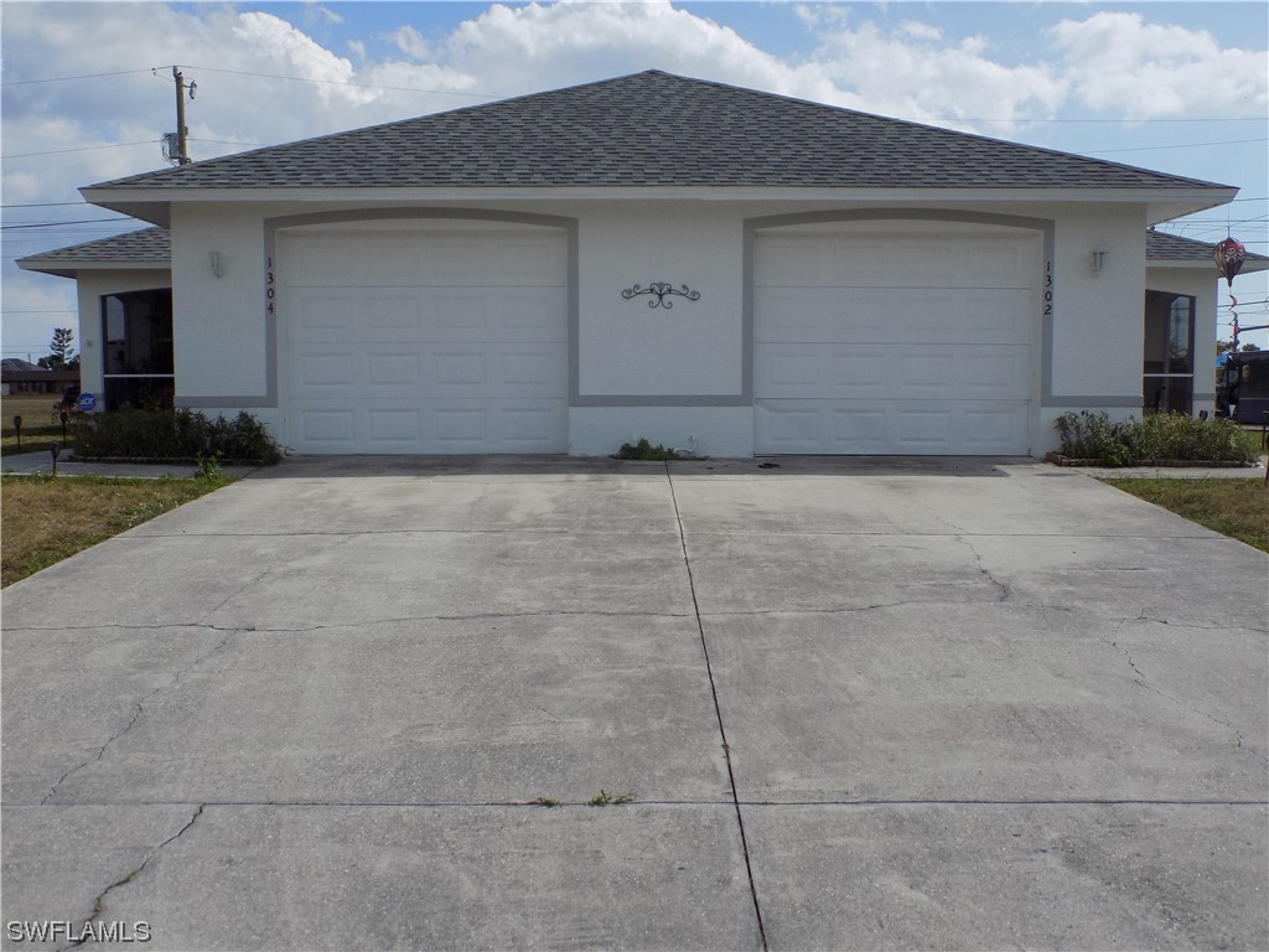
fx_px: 1356
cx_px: 634
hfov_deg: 50.1
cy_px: 476
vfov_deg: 38.7
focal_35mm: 37
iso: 80
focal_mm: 6.6
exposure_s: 1/1250
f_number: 3.5
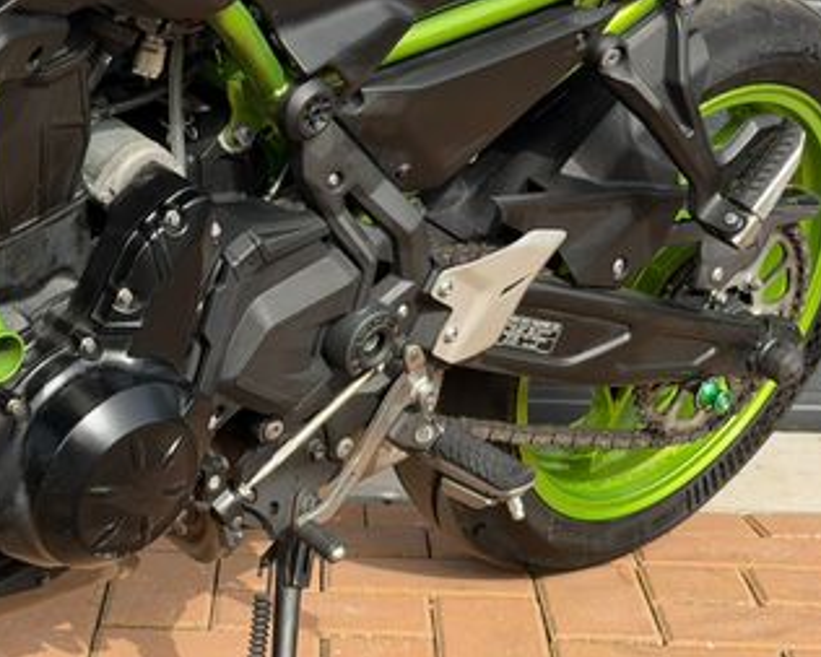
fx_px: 2309
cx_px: 236
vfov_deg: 16.2
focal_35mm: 95
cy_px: 247
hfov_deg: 20.1
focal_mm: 6.76
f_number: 1.78
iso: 100
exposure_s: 1/2146
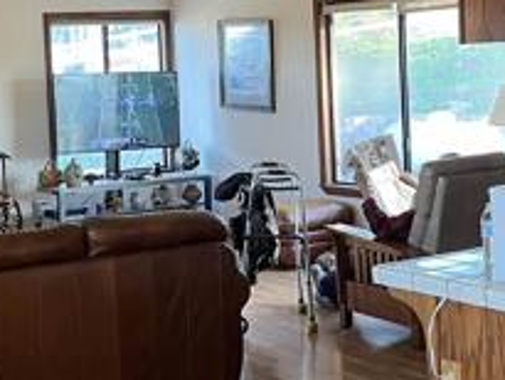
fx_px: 1182
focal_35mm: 81
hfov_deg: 24.1
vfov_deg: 18.2
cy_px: 118
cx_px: 239
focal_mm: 5.1
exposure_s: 1/60
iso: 125
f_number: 1.6
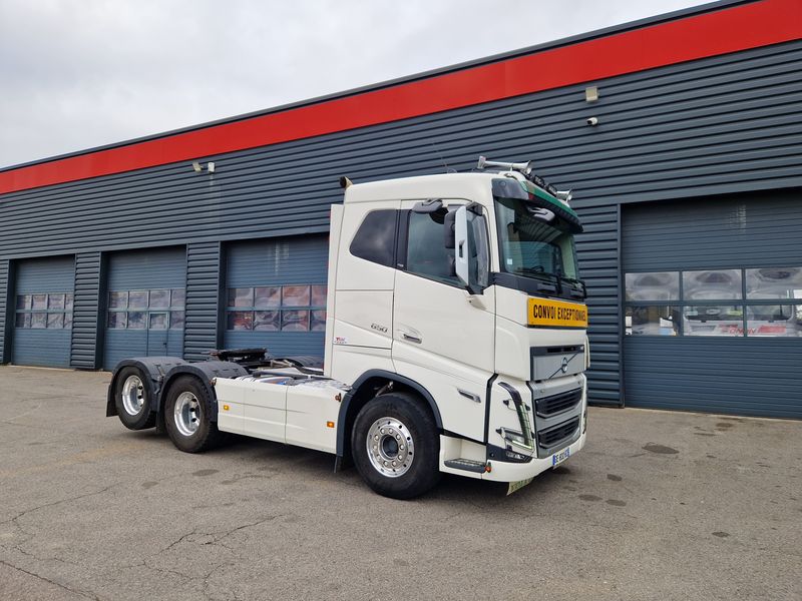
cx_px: 401
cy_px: 300
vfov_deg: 58.9
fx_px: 533
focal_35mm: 23
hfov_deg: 73.9
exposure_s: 1/3185
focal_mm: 5.4
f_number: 1.8
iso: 50
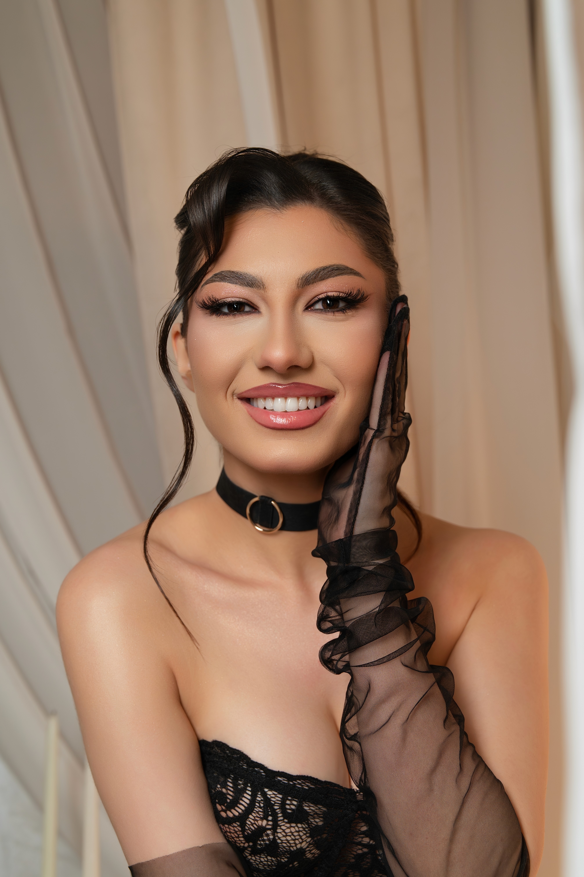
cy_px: 438
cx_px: 292
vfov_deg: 41.1
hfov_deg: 28.0
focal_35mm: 48
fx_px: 1170
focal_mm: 48
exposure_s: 1/200
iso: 1600
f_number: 5.6
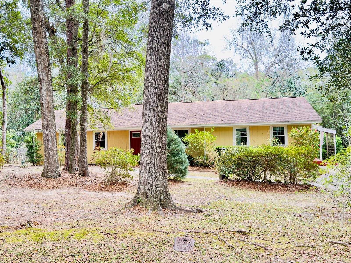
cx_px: 176
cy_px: 132
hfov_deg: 49.0
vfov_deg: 37.7
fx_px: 385
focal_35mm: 38
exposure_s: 1/209
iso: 125
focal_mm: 6.76
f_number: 1.78
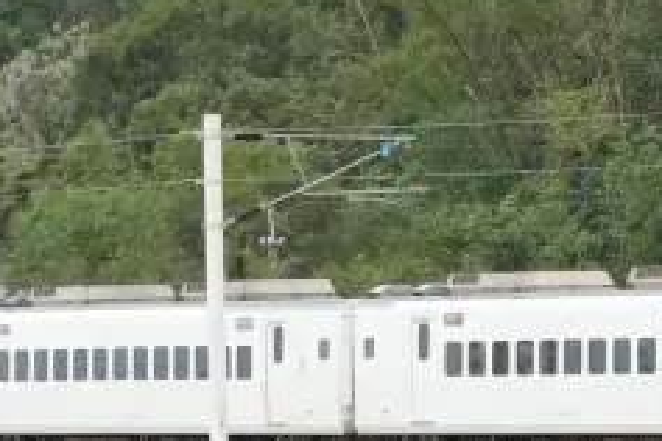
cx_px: -156
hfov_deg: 3.6
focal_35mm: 566
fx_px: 10407
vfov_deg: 2.4
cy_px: 308
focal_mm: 70
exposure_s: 1/1600
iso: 1250
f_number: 4
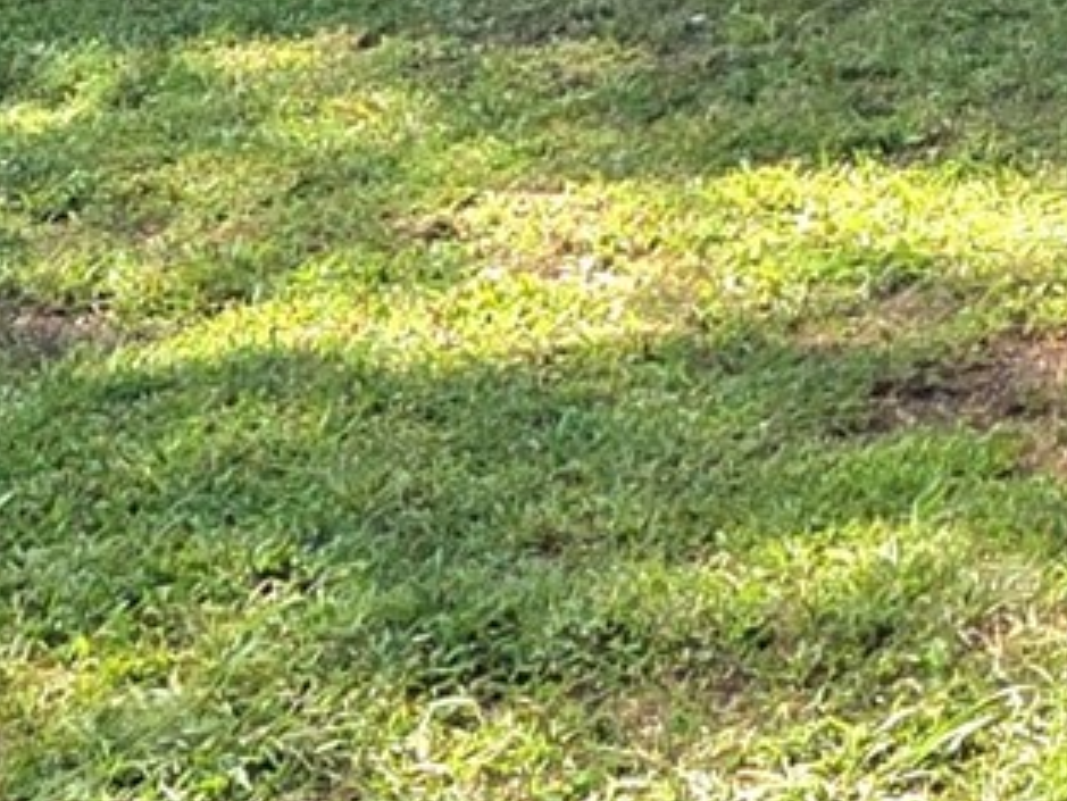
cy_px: -949
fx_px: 4348
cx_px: 2361
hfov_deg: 11.9
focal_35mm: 141
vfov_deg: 9.6
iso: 80
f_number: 1.8
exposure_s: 1/2500
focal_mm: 5.4
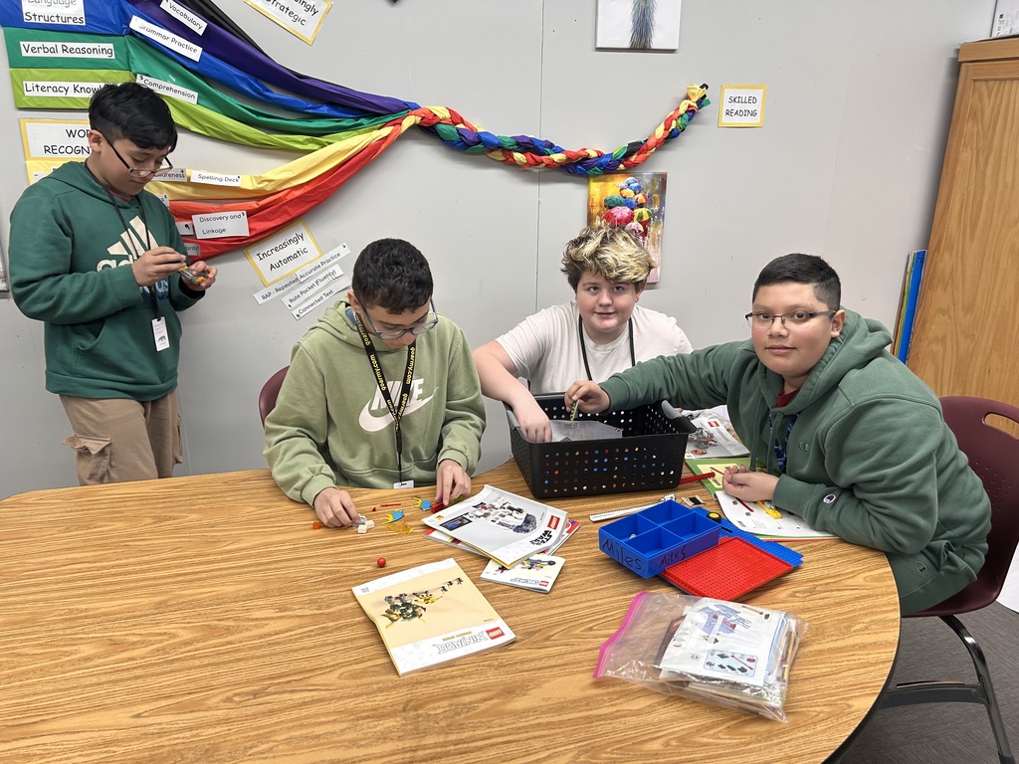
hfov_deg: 67.3
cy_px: 382
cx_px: 510
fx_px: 765
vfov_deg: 53.1
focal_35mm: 26
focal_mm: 5.7
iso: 80
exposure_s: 1/60
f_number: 1.5
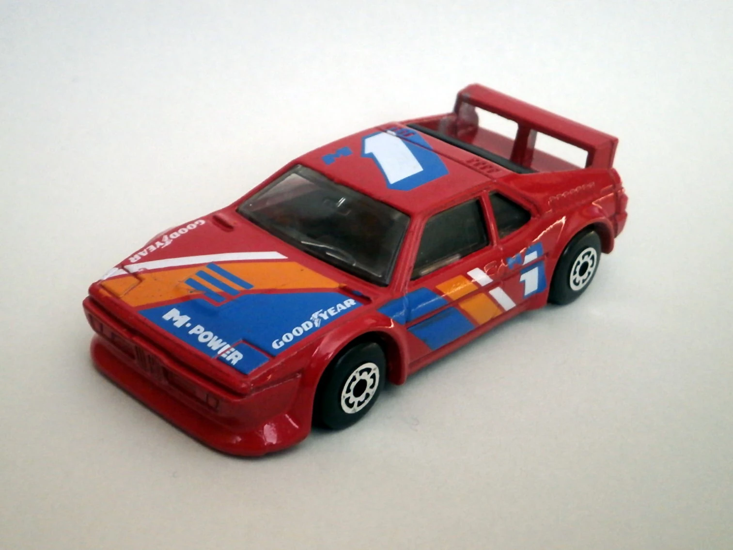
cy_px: 275
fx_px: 995
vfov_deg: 30.9
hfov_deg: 40.4
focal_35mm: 47
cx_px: 366
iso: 250
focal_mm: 8.3
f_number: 3.4
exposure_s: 1/40
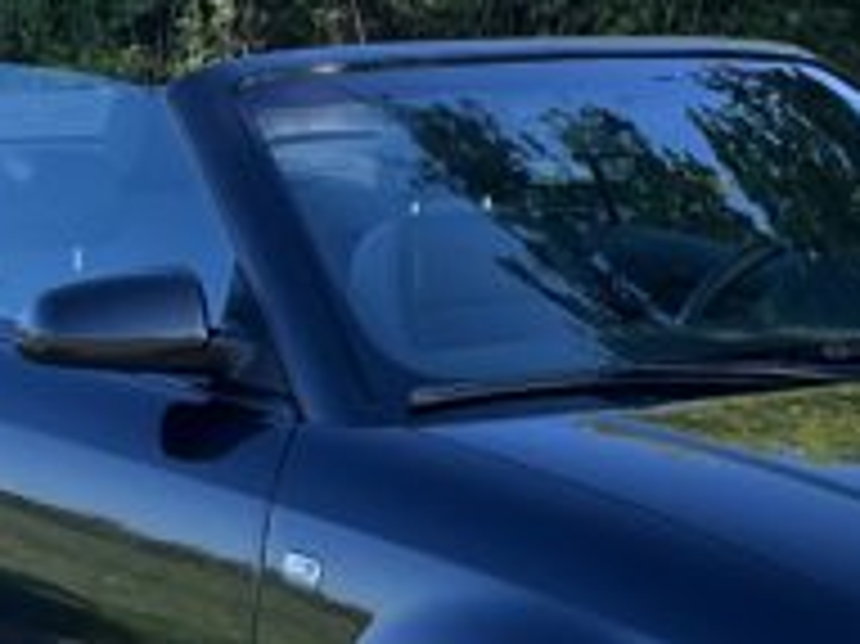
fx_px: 2706
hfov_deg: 17.9
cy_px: -126
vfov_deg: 13.2
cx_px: 671
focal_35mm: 109
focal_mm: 5.1
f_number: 1.6
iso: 50
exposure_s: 1/983
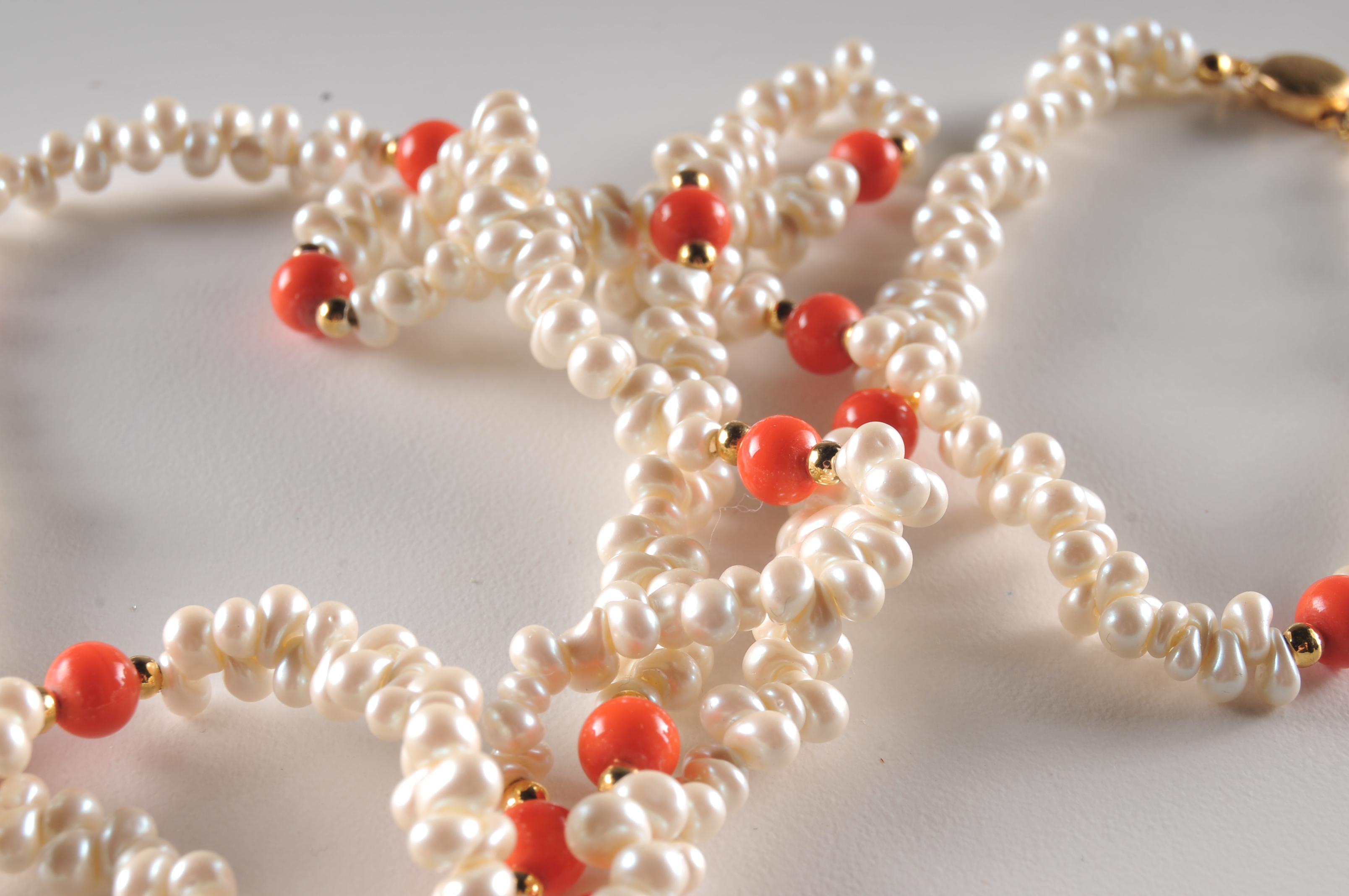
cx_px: 674
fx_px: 3088
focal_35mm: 82
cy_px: 448
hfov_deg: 24.6
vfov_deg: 16.5
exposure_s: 1/200
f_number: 14
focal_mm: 55
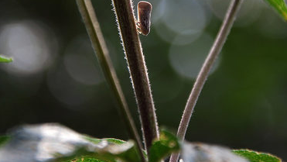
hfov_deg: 8.1
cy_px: 17
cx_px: 151
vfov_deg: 4.6
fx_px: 2031
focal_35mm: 267
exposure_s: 1/125
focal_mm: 105
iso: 100
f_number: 5.6
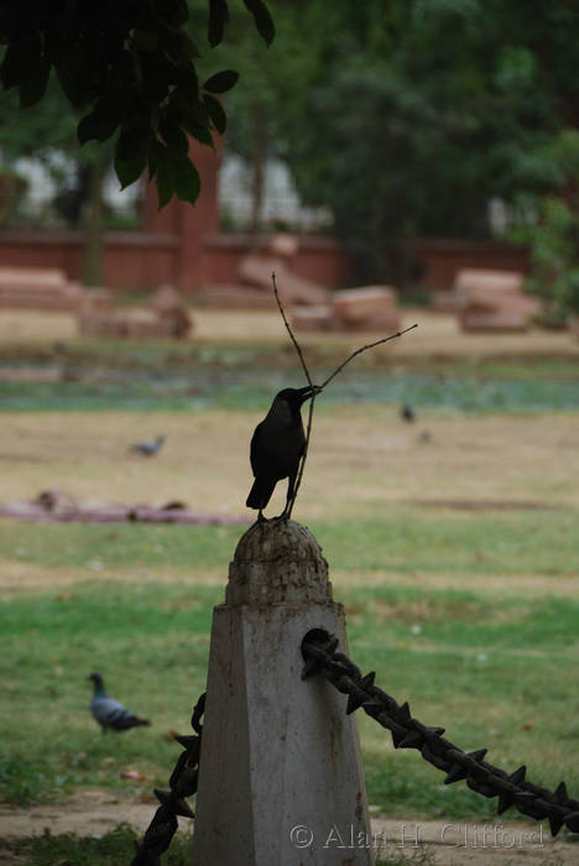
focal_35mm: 300
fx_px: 7223
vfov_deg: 6.9
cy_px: 433
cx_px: 290
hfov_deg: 4.6
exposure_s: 1/80
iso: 100
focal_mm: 200
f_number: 5.6
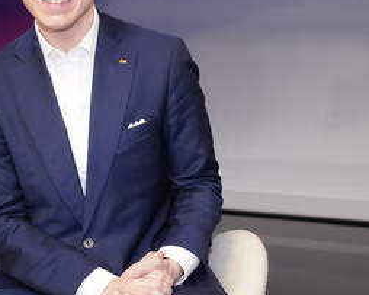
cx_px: 110
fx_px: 710
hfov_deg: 28.9
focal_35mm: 65
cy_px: 94
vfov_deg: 23.4
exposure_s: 1/125
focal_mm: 39
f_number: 5
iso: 2000
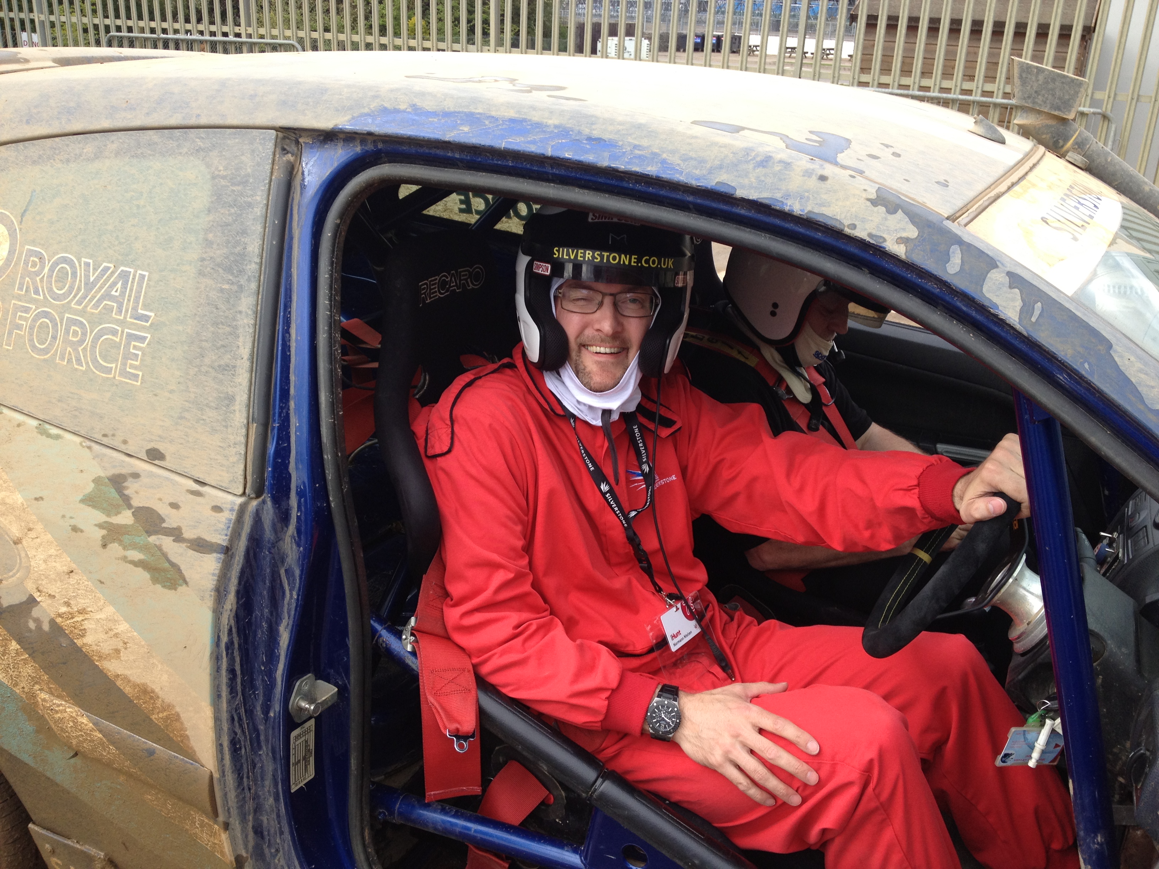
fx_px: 1172
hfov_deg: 52.6
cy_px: 434
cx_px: 580
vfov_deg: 40.7
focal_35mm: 35
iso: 64
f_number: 2.4
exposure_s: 1/378
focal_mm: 4.28
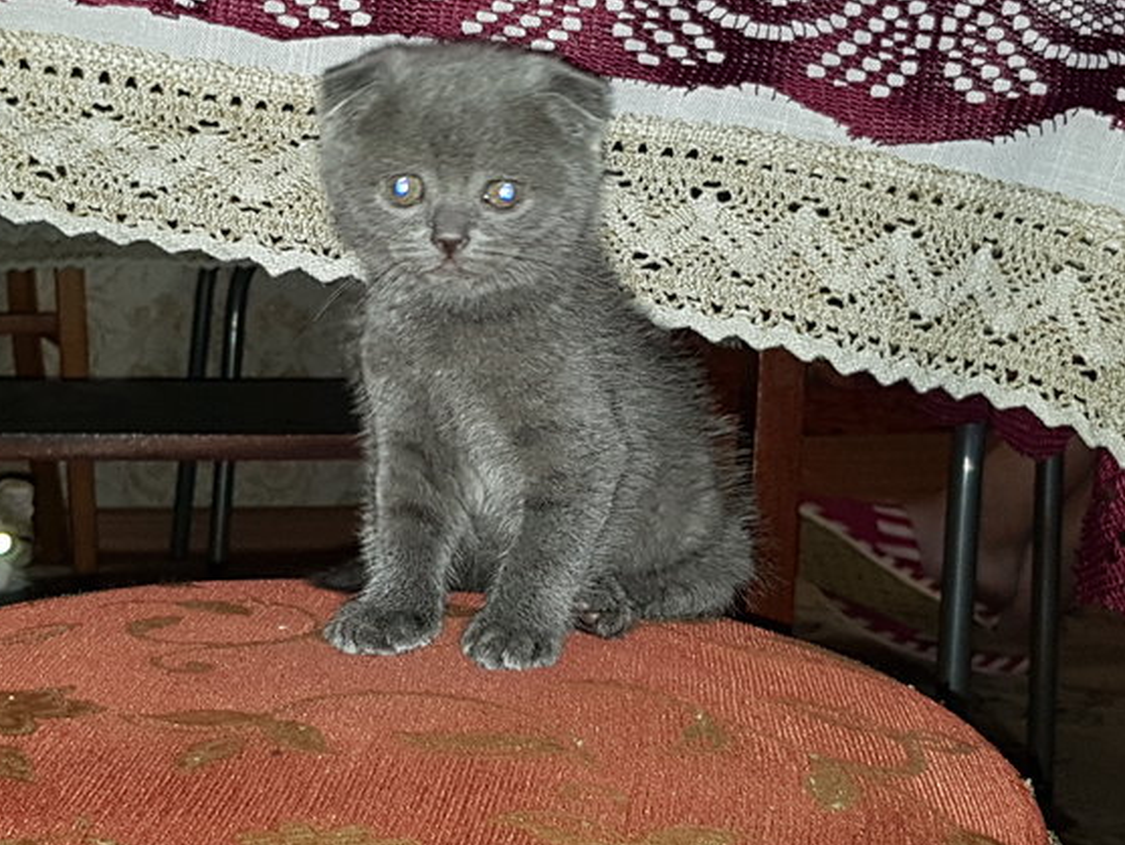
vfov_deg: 40.7
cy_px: 373
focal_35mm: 35
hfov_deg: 52.2
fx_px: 1138
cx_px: 436
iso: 80
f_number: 1.7
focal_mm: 4.3
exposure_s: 1/25
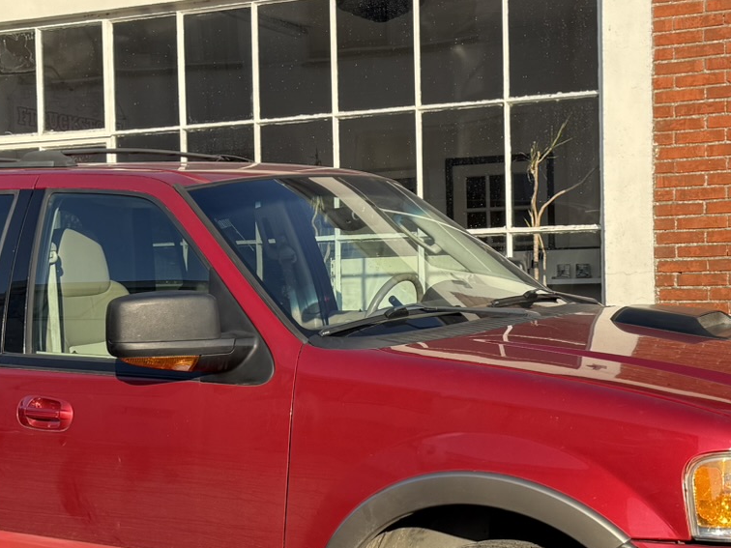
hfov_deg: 29.8
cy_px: 292
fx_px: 1373
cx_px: 345
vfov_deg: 22.6
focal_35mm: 65
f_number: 1.78
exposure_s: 1/2907
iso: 80
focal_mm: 6.76
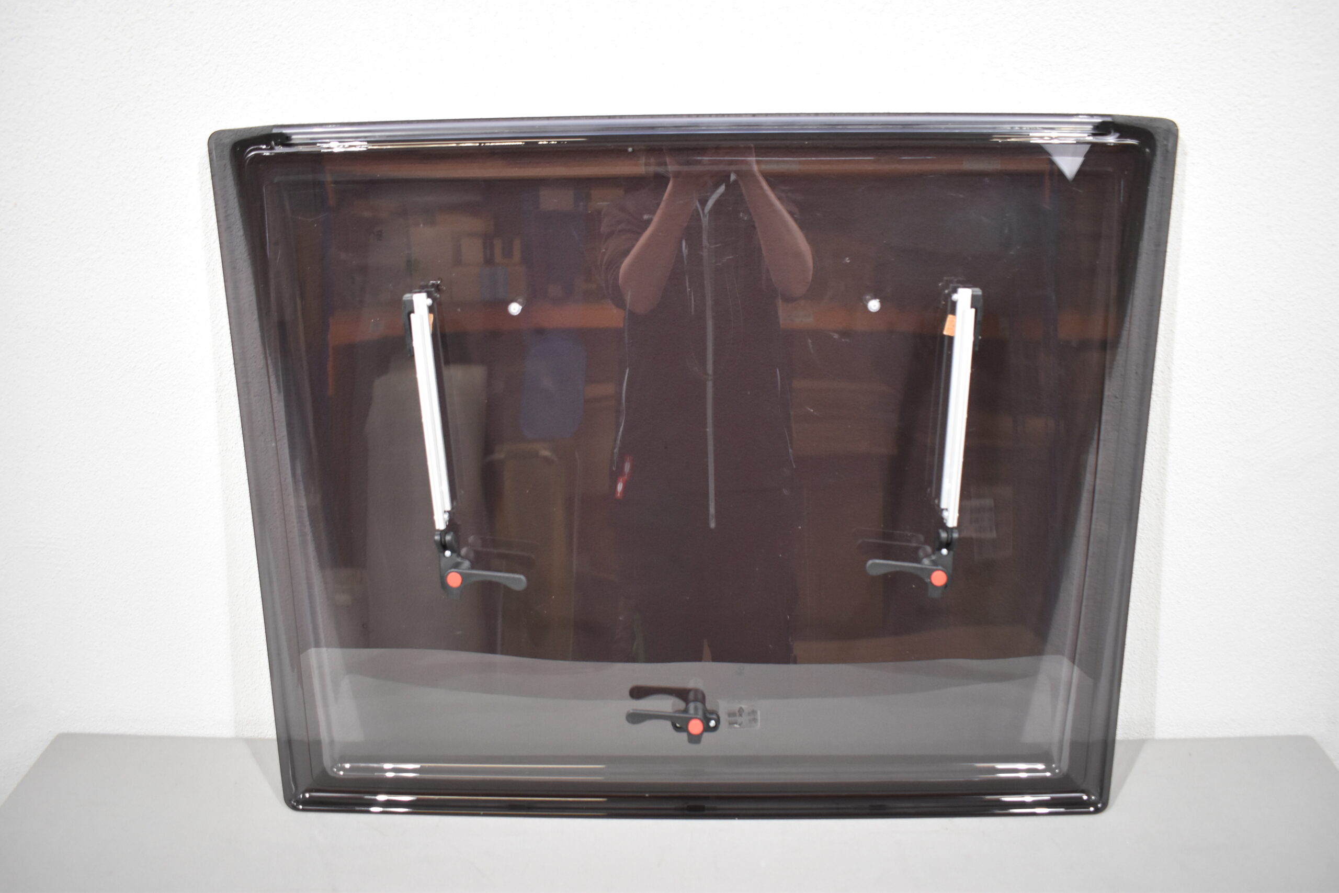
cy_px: 446
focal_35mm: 27
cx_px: 670
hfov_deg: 67.4
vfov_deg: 47.9
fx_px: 1004
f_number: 3.5
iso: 1100
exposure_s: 1/125
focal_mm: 18
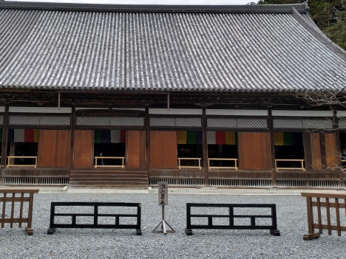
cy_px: 91
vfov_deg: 34.9
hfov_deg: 45.4
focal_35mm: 41
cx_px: 132
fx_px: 410
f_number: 1.9
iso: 250
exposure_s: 1/2298
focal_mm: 3.94
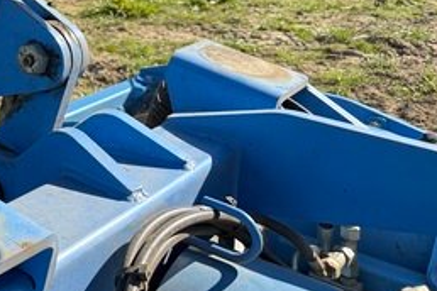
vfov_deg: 19.5
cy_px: -110
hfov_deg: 27.7
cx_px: -95
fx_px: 765
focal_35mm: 63
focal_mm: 6.76
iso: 80
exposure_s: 1/2000
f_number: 1.78
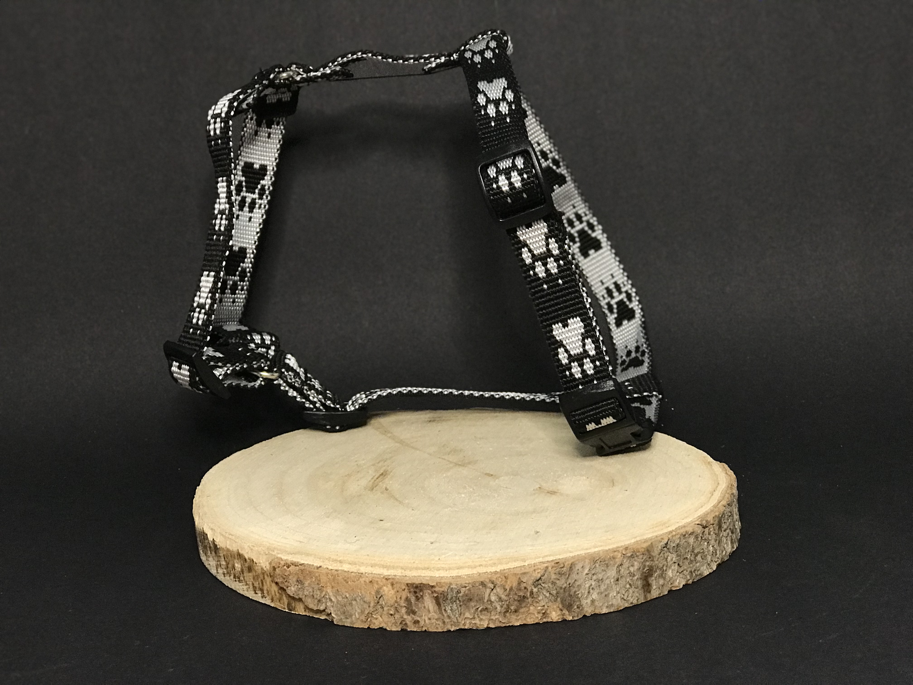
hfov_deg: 33.8
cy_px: 342
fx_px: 1503
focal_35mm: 57
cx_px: 456
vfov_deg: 25.7
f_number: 2.8
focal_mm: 6.6
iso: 160
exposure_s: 1/50
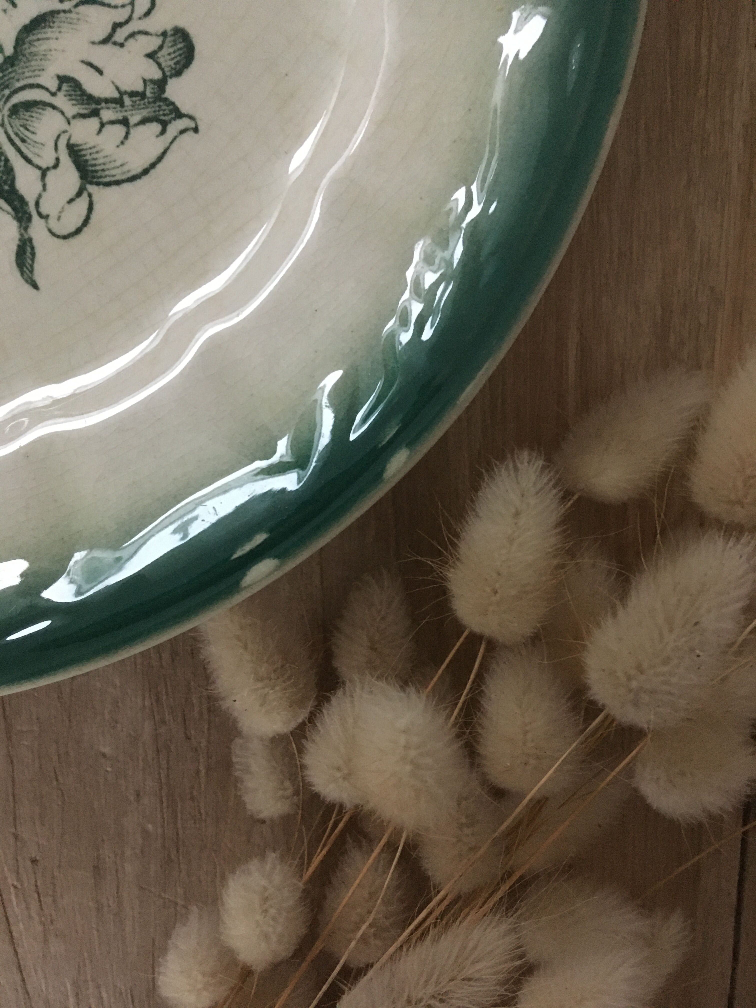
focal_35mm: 29
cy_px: 504
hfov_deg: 48.2
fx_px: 844
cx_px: 378
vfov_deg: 61.7
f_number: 2.2
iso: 400
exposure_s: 1/17
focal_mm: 4.15
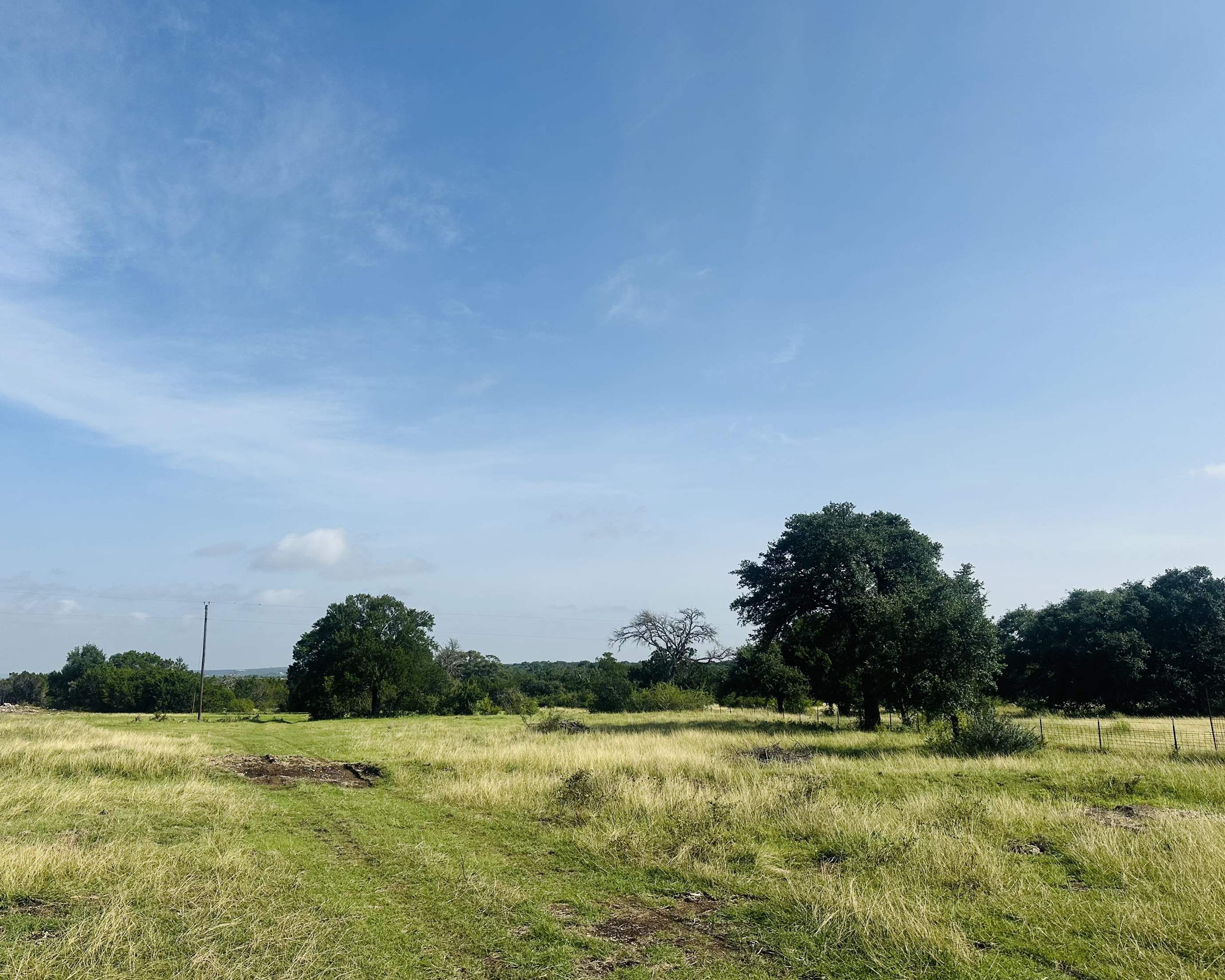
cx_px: 546
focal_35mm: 26
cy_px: 483
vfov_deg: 54.9
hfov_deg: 65.9
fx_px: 943
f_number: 1.78
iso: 80
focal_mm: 6.86
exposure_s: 1/7042
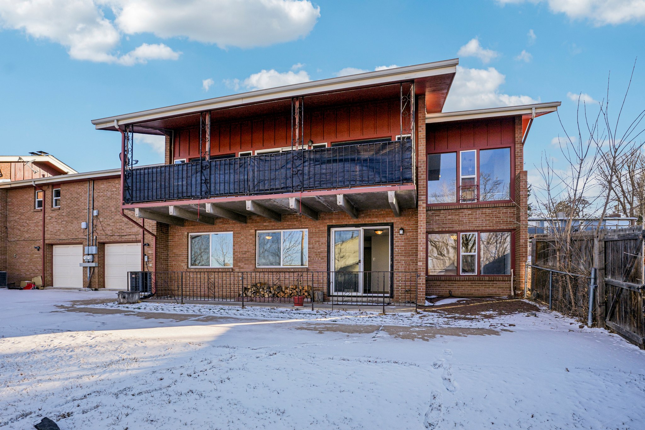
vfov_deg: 72.0
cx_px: 322
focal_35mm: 16
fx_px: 296
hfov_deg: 95.0
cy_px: 215
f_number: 8
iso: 100
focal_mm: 11
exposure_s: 1/125
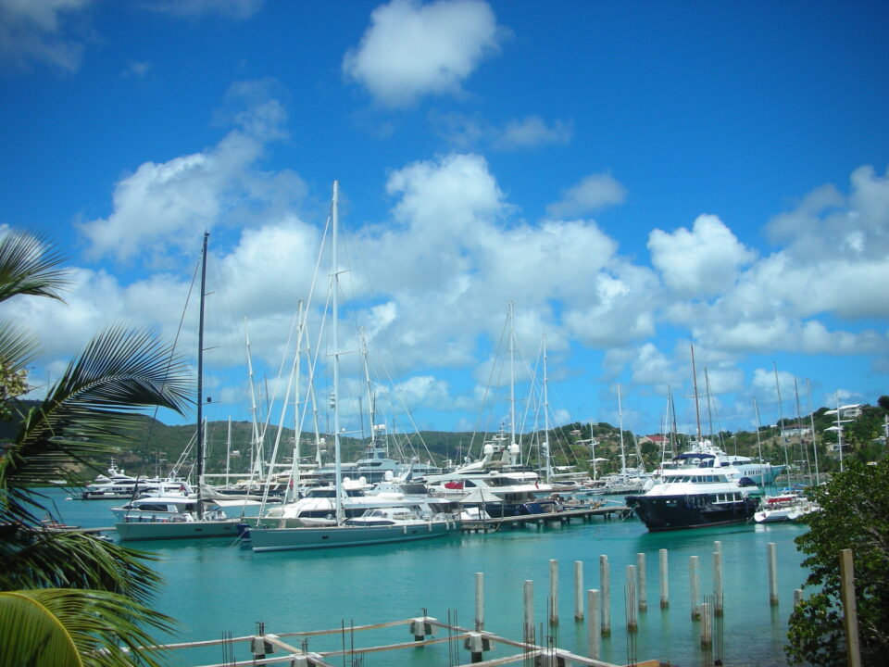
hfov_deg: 52.6
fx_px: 899
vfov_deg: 40.7
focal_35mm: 35
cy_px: 334
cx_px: 444
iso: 50
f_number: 8.5
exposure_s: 1/118
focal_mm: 5.8
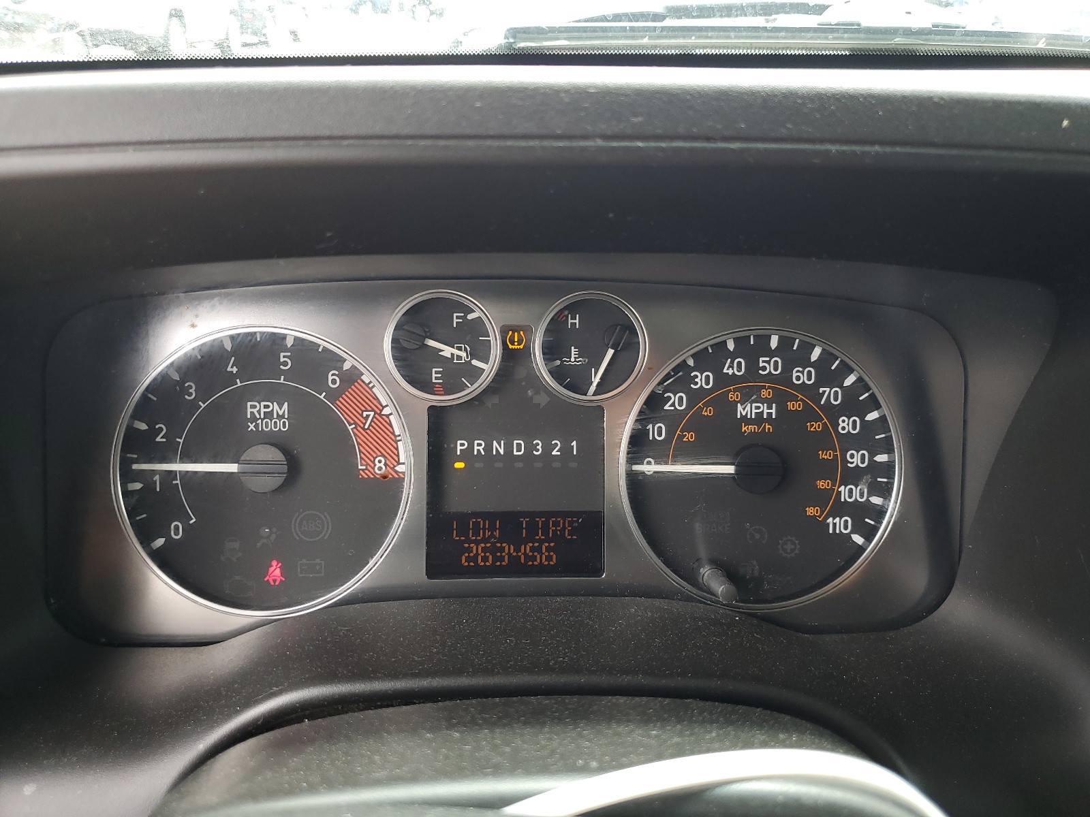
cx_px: 545
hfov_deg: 67.3
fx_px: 819
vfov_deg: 53.1
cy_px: 408
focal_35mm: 26
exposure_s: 1/120
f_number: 1.5
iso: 56
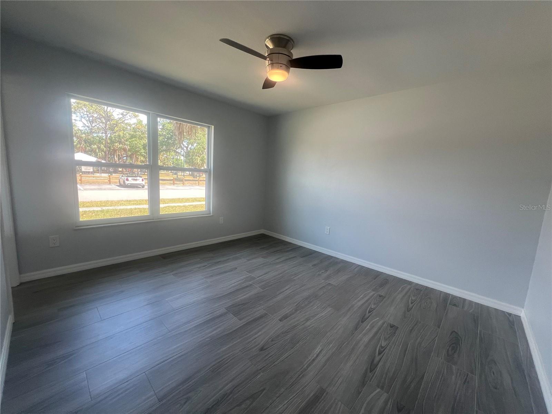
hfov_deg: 106.2
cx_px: 276
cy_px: 207
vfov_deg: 89.9
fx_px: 207
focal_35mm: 13
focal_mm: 1.57
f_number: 1.8
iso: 64
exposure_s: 1/120
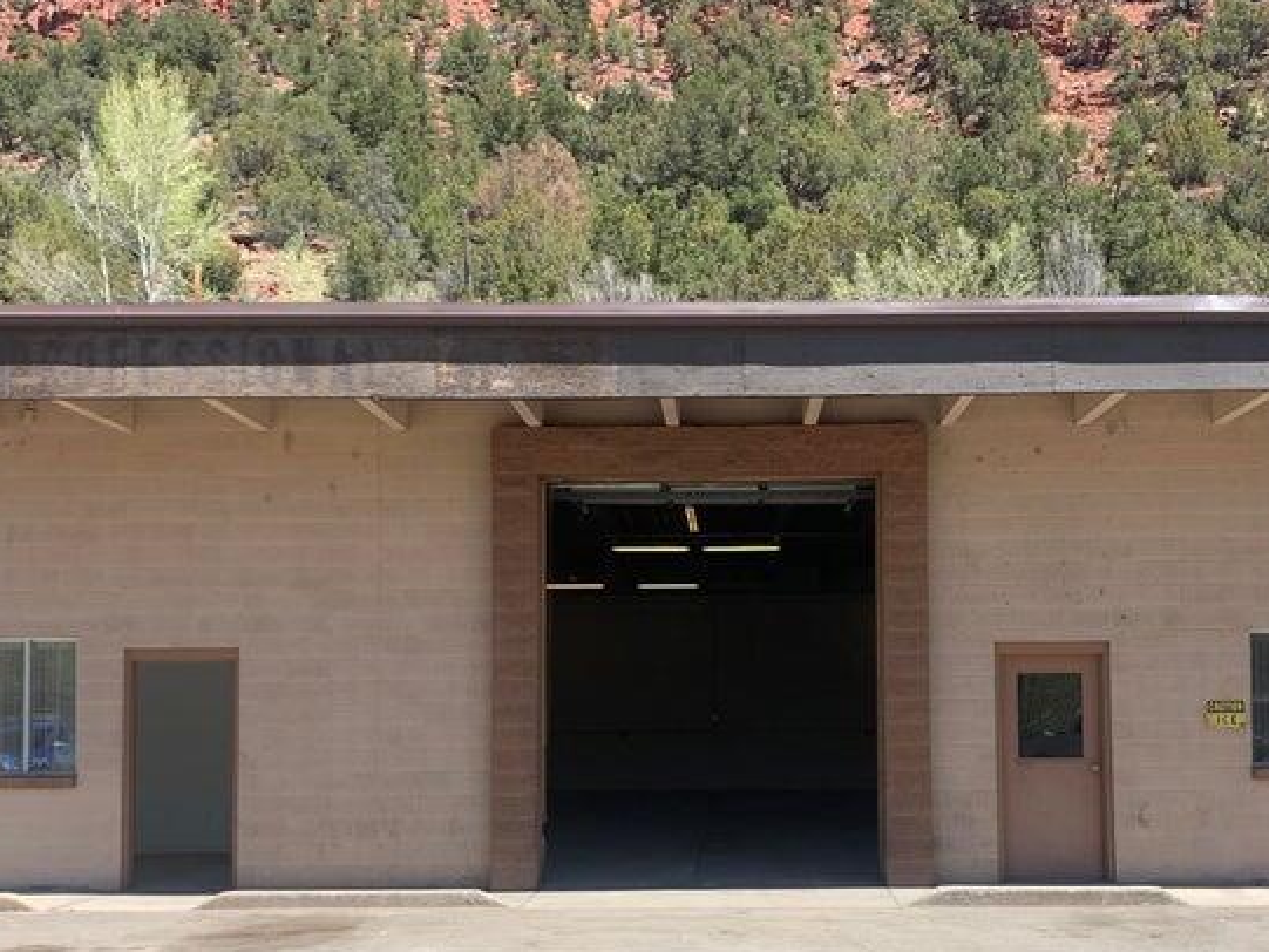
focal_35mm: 41
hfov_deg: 45.6
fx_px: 1503
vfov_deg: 34.7
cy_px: 661
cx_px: 752
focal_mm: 4.25
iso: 25
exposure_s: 1/1350
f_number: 1.8
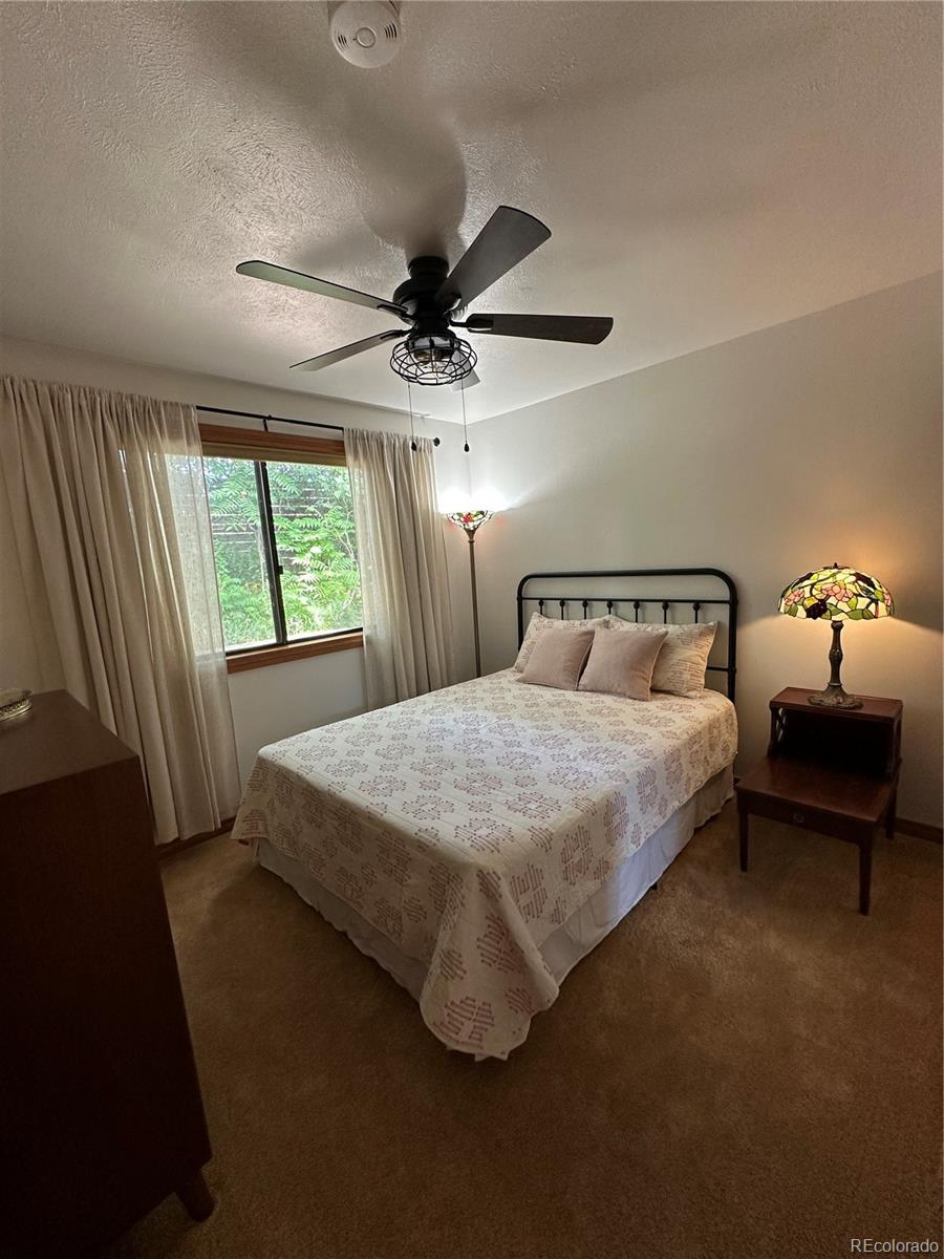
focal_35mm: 14
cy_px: 630
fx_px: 509
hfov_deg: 85.7
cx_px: 472
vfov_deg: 102.1
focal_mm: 2.22
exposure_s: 1/60
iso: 160
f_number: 2.2
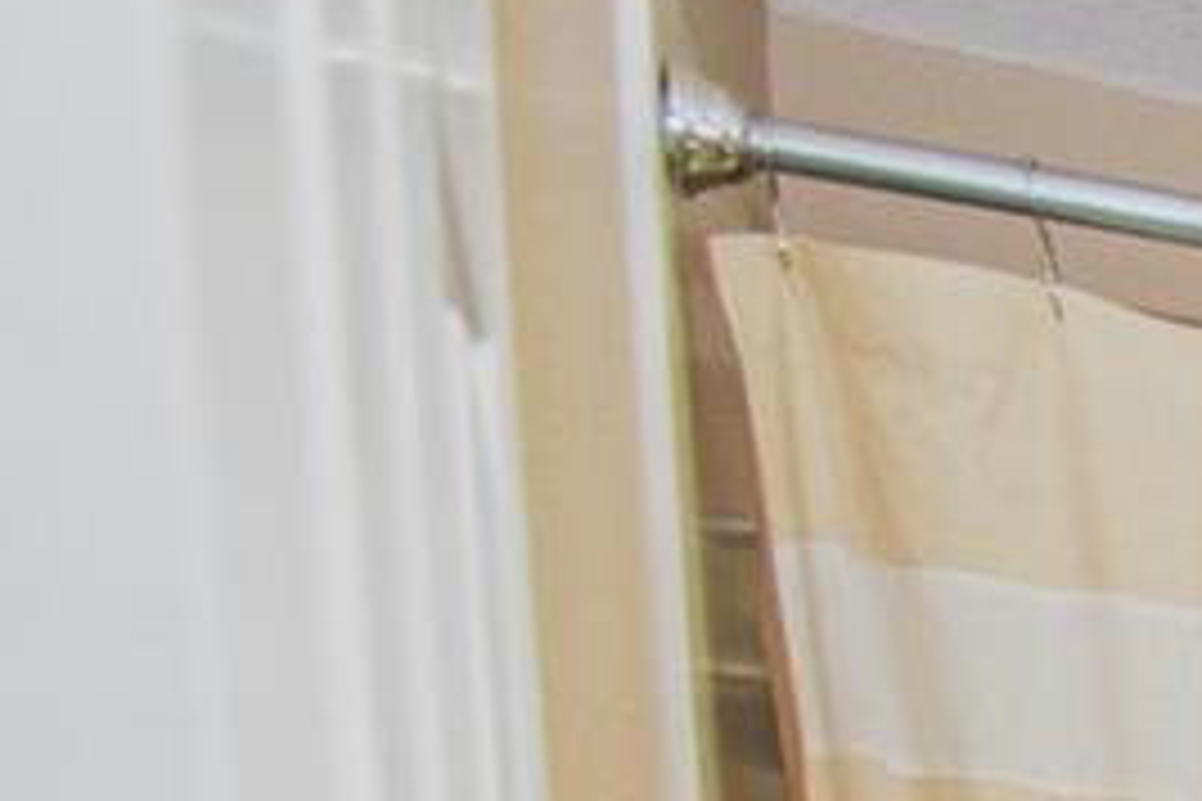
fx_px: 3005
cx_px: 3408
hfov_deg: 12.3
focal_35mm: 90
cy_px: 2120
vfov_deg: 11.5
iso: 1250
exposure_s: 1/60
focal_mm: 10
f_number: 4.5
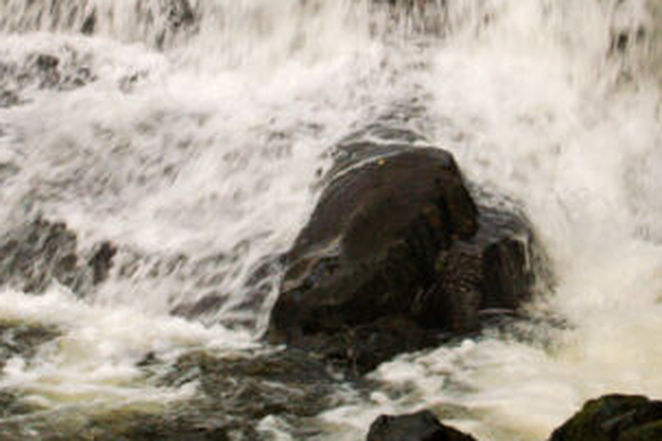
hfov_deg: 14.7
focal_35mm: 140
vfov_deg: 9.6
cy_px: -104
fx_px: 2574
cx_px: 320
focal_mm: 30
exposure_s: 1/60
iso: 500
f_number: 10
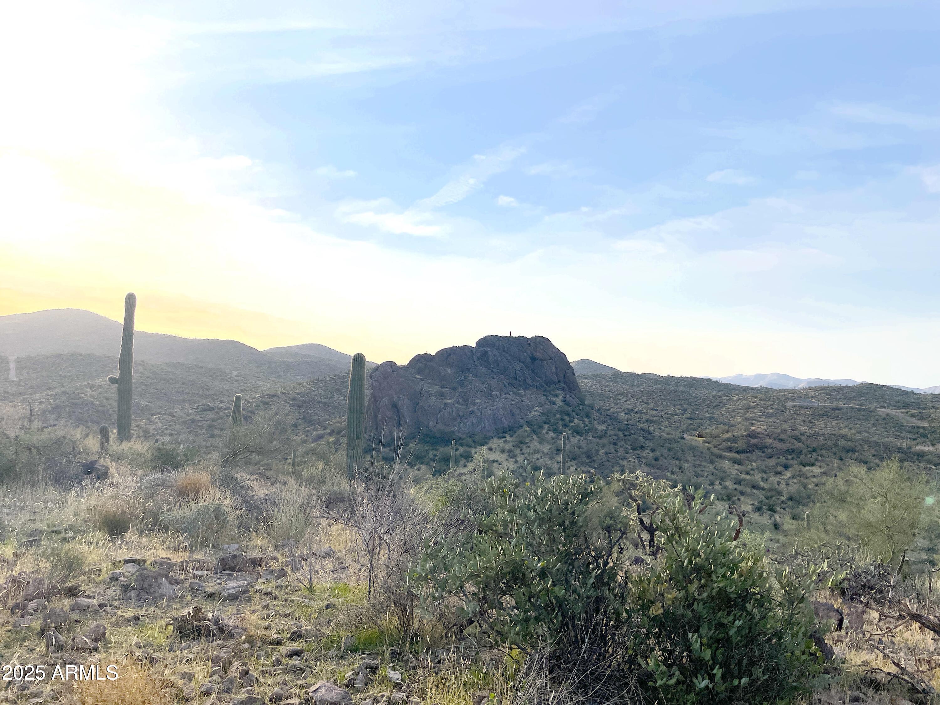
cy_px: 352
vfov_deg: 53.1
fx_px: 706
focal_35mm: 26
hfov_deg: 67.3
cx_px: 470
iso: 32
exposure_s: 1/9091
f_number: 1.6
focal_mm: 4.2
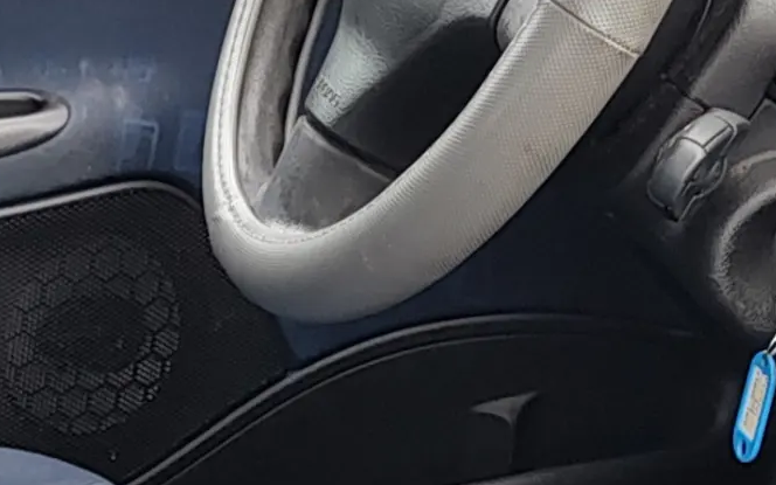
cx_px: 170
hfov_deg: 16.0
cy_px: 818
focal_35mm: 130
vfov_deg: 9.7
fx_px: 2749
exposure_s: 1/50
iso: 214
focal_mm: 5.56
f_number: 1.8
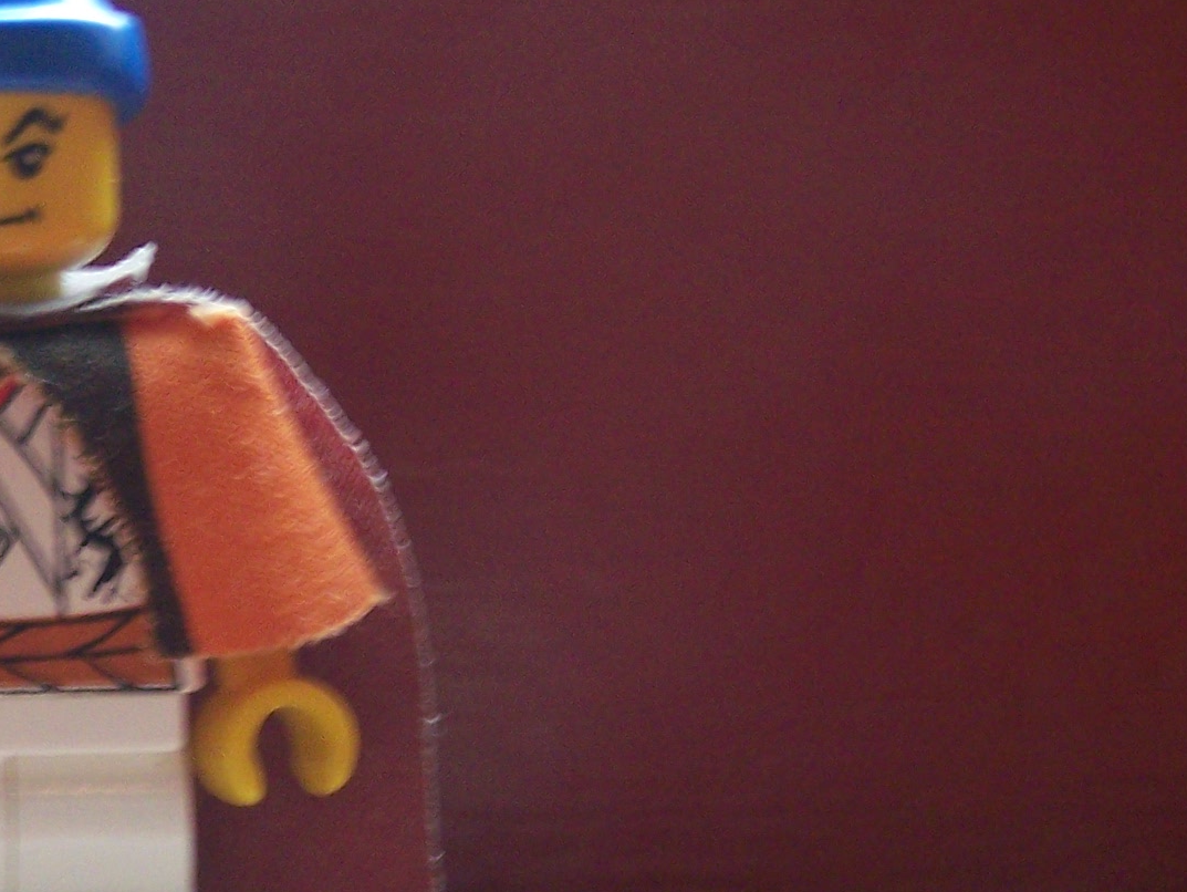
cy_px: 660
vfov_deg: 7.5
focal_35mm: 198
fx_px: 6793
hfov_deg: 9.9
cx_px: 77
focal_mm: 12.4
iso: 160
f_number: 3.2
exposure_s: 1/25
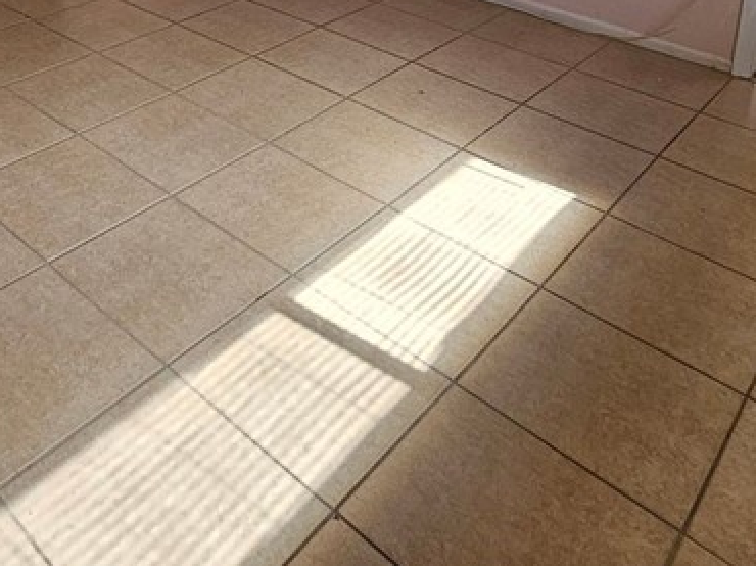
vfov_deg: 31.4
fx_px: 786
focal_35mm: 36
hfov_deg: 48.5
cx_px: 151
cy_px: -155
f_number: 2.2
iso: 80
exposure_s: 1/120
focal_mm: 2.2
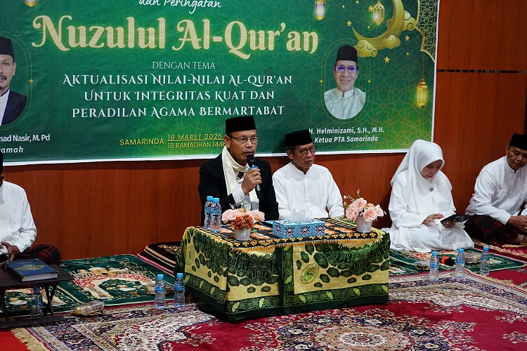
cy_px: 176
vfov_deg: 19.5
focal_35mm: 70
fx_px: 1025
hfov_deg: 28.8
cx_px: 264
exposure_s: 1/40
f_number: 5.6
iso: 3200
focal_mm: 70
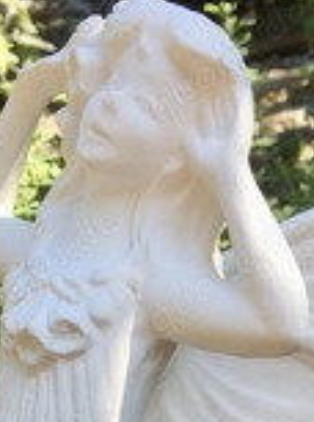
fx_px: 923
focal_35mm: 76
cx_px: 138
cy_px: 524
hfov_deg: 19.3
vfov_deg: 23.3
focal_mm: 4.15
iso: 25
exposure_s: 1/291
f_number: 2.2
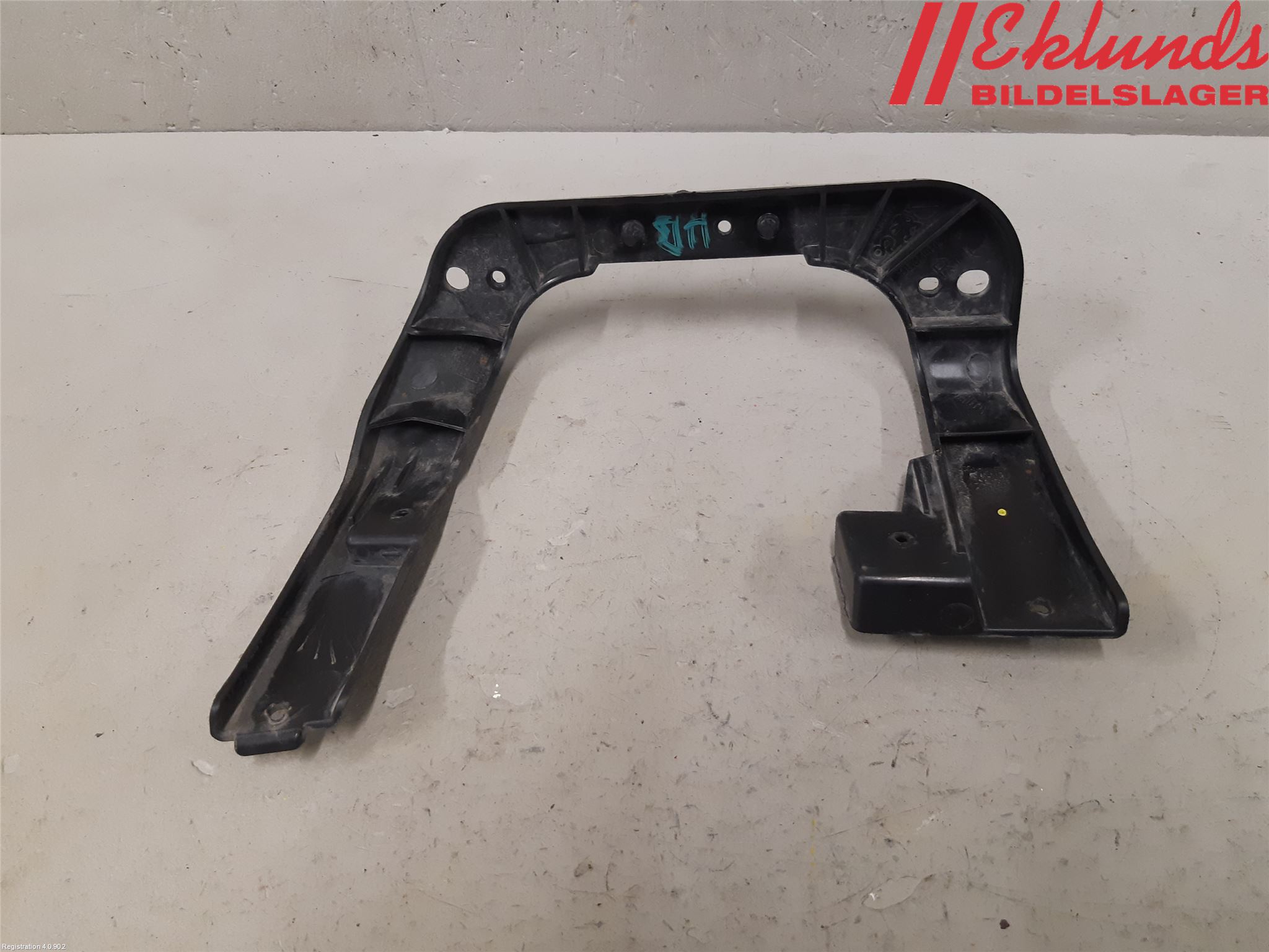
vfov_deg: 53.1
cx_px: 634
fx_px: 953
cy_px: 476
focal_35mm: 26
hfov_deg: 67.3
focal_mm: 3.93
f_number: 1.7
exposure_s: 1/50
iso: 160
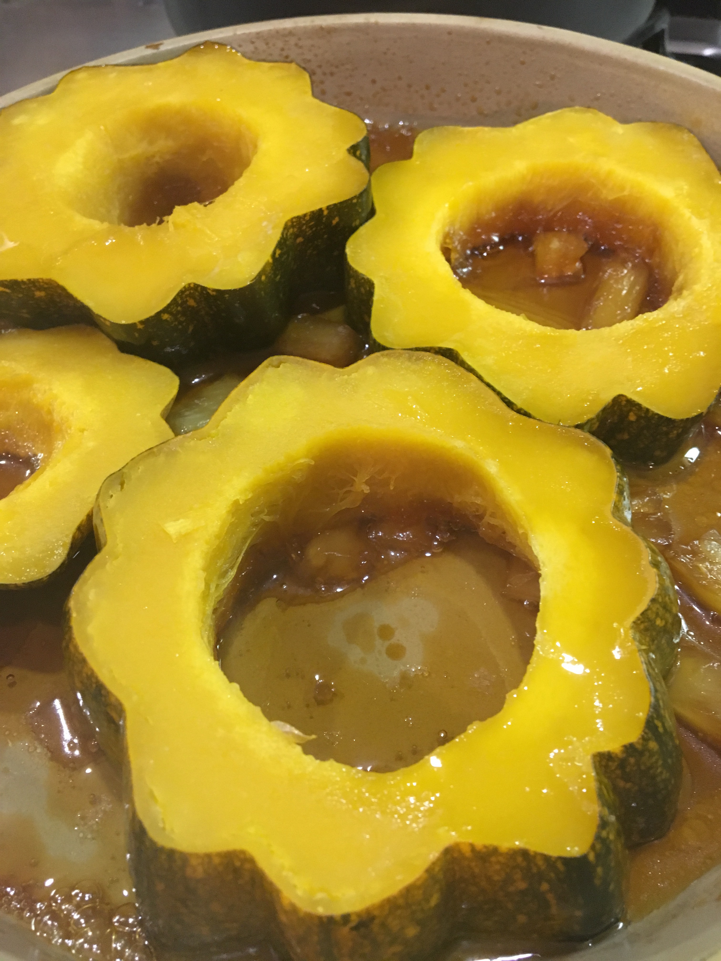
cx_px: 360
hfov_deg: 48.2
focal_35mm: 29
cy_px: 480
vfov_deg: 61.7
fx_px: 805
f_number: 2.2
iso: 200
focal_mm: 4.15
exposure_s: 1/24
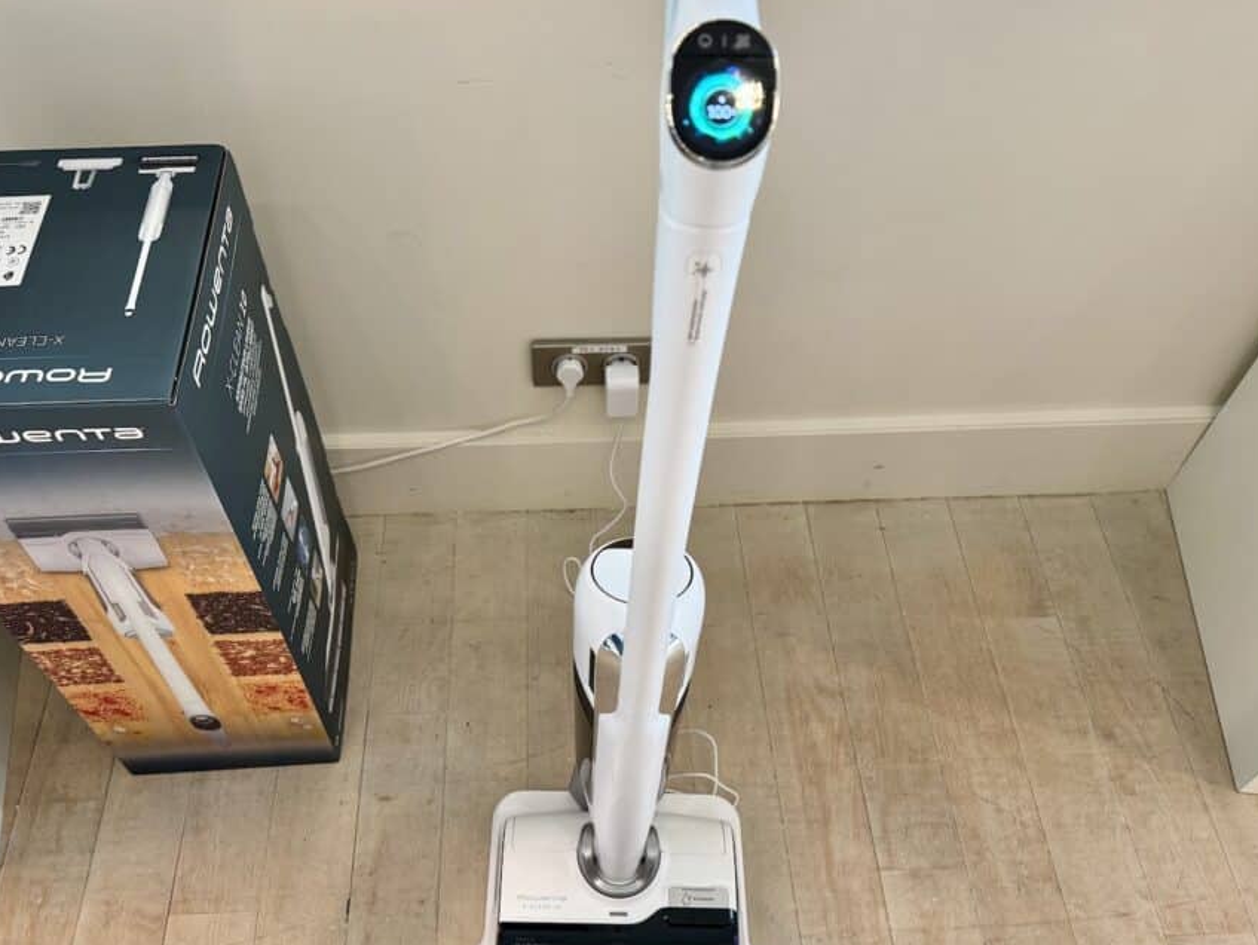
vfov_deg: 48.2
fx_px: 1054
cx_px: 588
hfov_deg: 61.6
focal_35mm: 29
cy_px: 508
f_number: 1.78
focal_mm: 6.76
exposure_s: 1/100
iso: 200
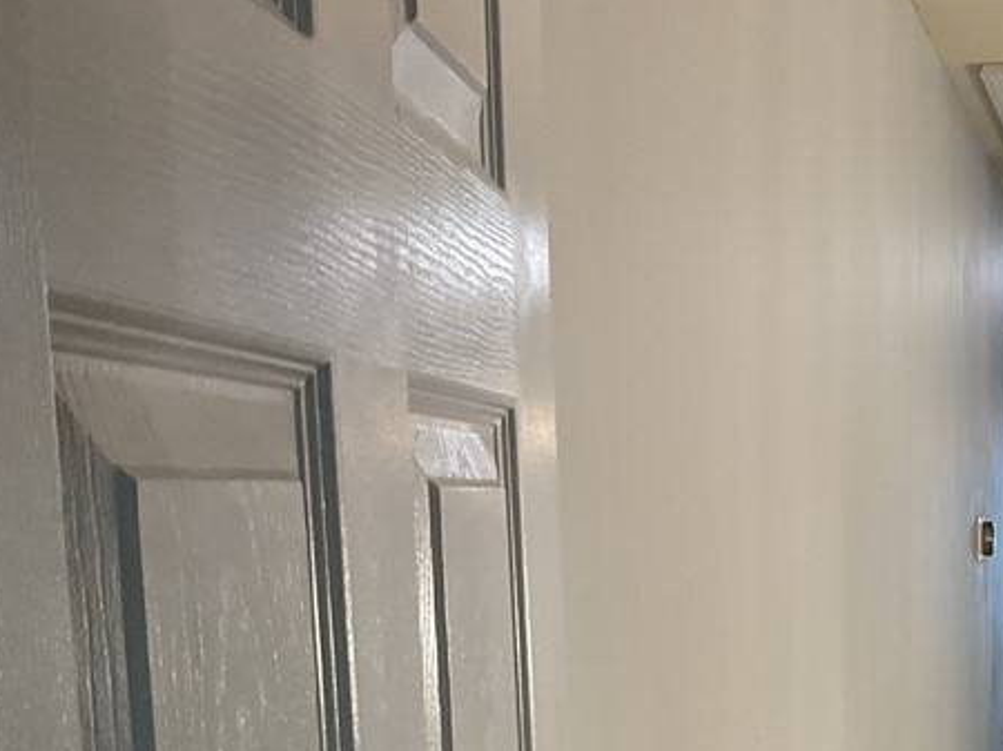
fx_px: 1911
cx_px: 1054
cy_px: 833
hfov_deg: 27.3
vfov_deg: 21.1
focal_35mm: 66
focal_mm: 3
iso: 80
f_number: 1.8
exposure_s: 1/60
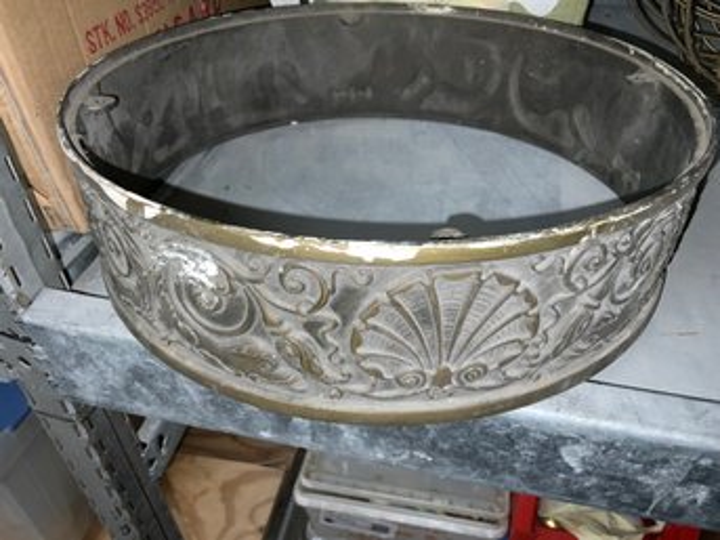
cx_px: 360
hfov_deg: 61.7
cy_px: 270
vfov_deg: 48.2
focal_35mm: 29
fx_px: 603
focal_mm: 3
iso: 32
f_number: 1.8
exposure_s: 1/50
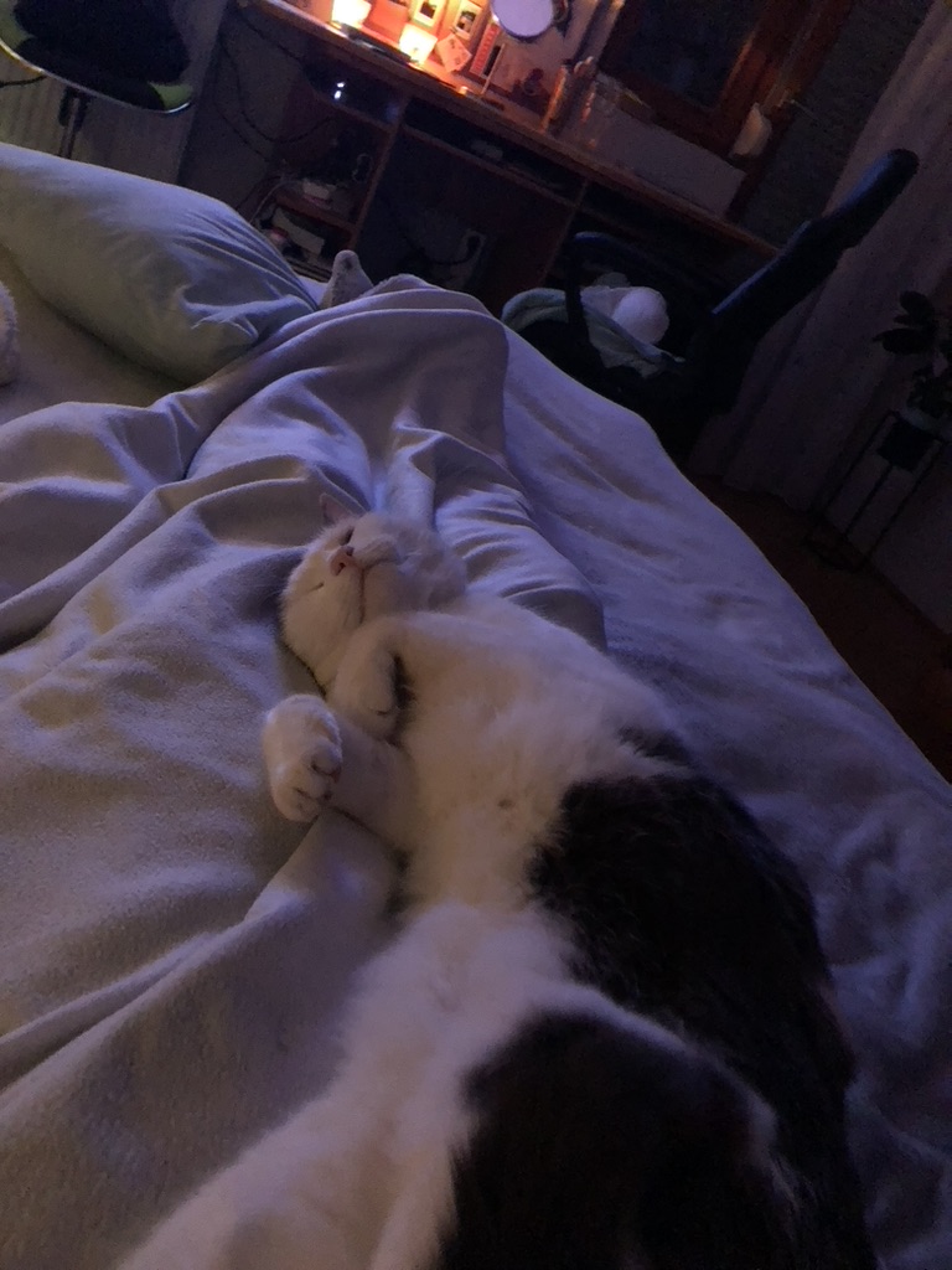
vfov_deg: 63.4
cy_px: 635
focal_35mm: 28
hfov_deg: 49.7
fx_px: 1027
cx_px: 476
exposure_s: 1/4
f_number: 1.8
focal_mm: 4
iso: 1000
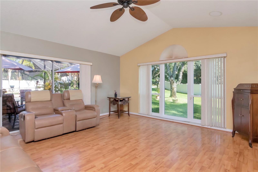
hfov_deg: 90.0
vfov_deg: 67.4
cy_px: 86
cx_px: 129
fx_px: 129
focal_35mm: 18
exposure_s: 1/200
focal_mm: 12
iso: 1600
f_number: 9
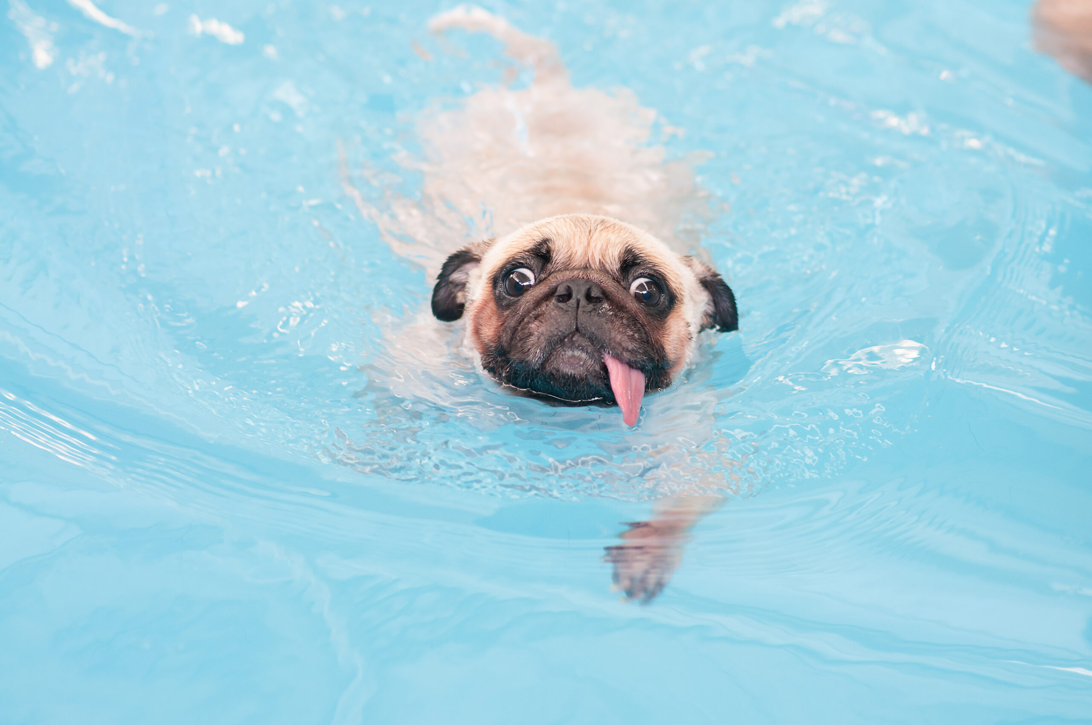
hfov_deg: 16.1
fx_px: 3863
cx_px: 546
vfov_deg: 10.7
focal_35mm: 128
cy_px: 362
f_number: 2.5
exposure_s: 1/320
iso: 400
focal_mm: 85
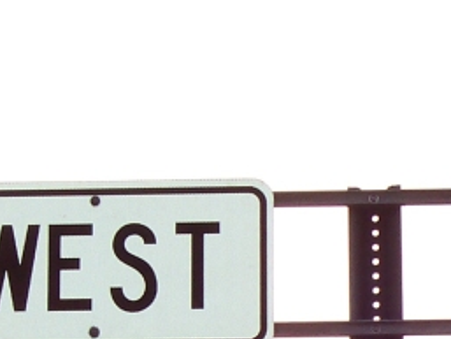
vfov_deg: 6.7
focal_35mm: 219
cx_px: 467
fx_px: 2855
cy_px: 462
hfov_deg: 9.0
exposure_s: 1/350
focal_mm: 10.8
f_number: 6.7
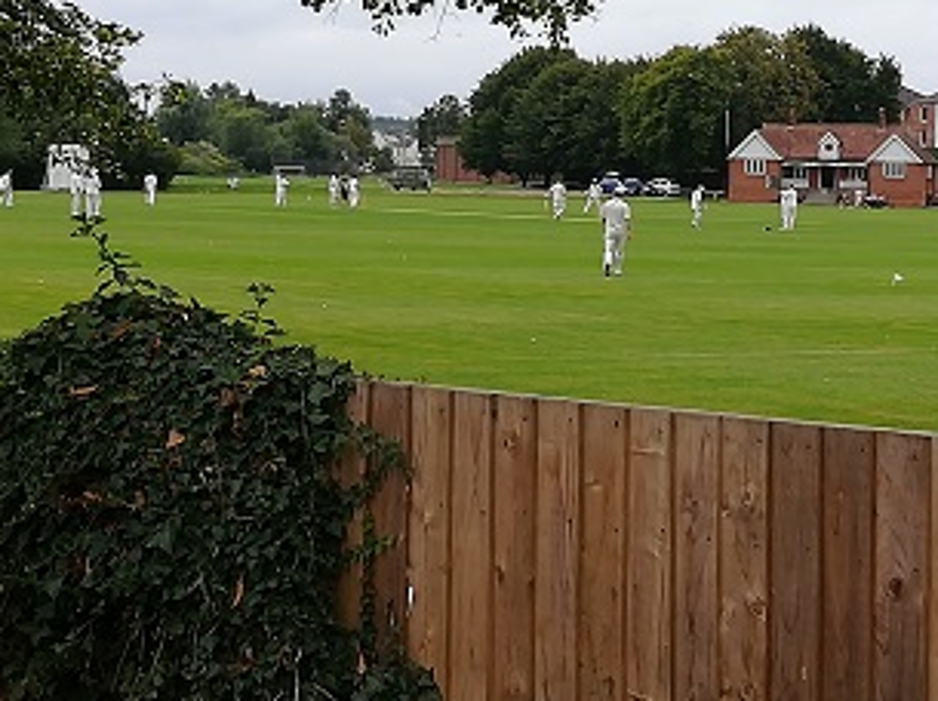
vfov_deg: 16.8
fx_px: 2355
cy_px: 177
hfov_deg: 22.5
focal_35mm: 87
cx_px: 560
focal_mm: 3.83
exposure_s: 1/769
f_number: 2.2
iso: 50
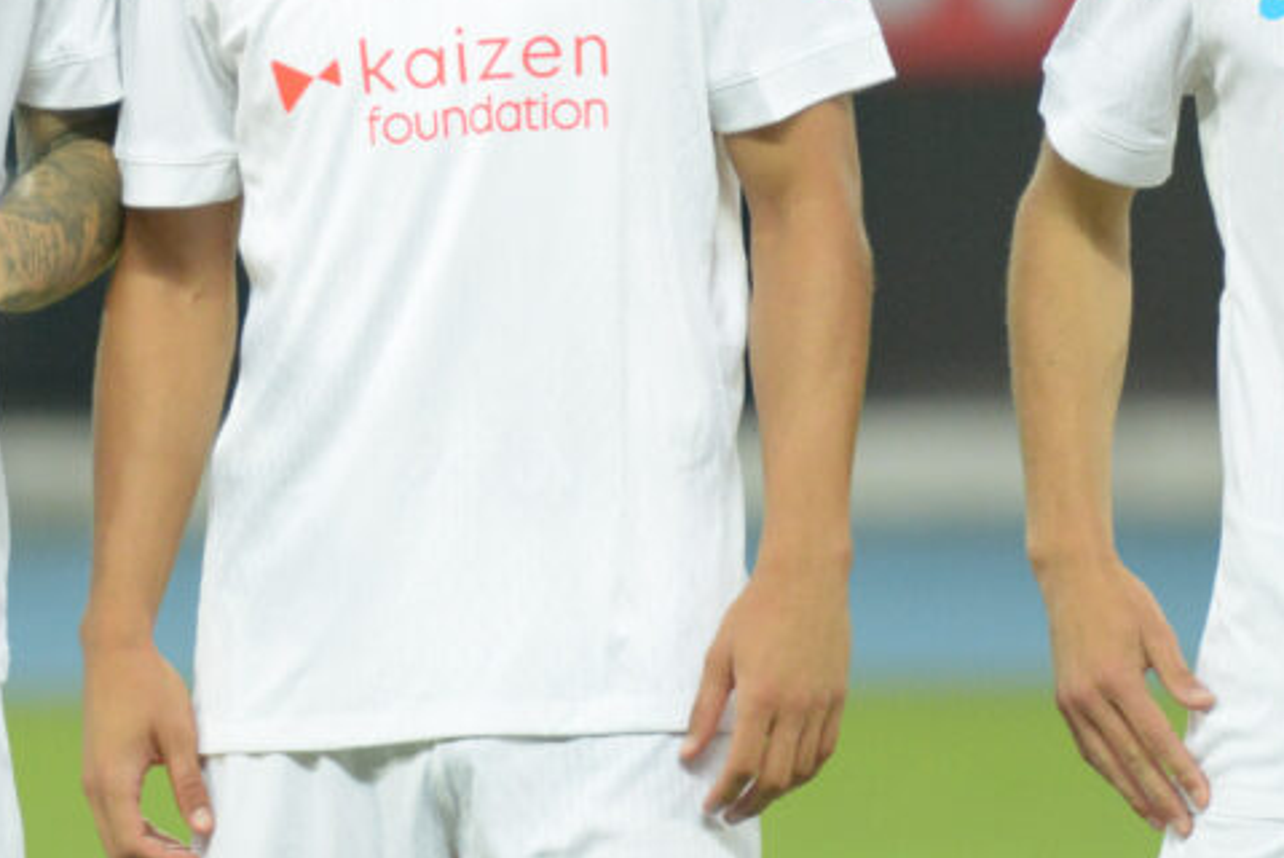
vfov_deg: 1.6
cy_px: -162
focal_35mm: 876
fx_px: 31262
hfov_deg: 2.4
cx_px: 126
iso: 1600
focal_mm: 200
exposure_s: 1/1000
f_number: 2.8
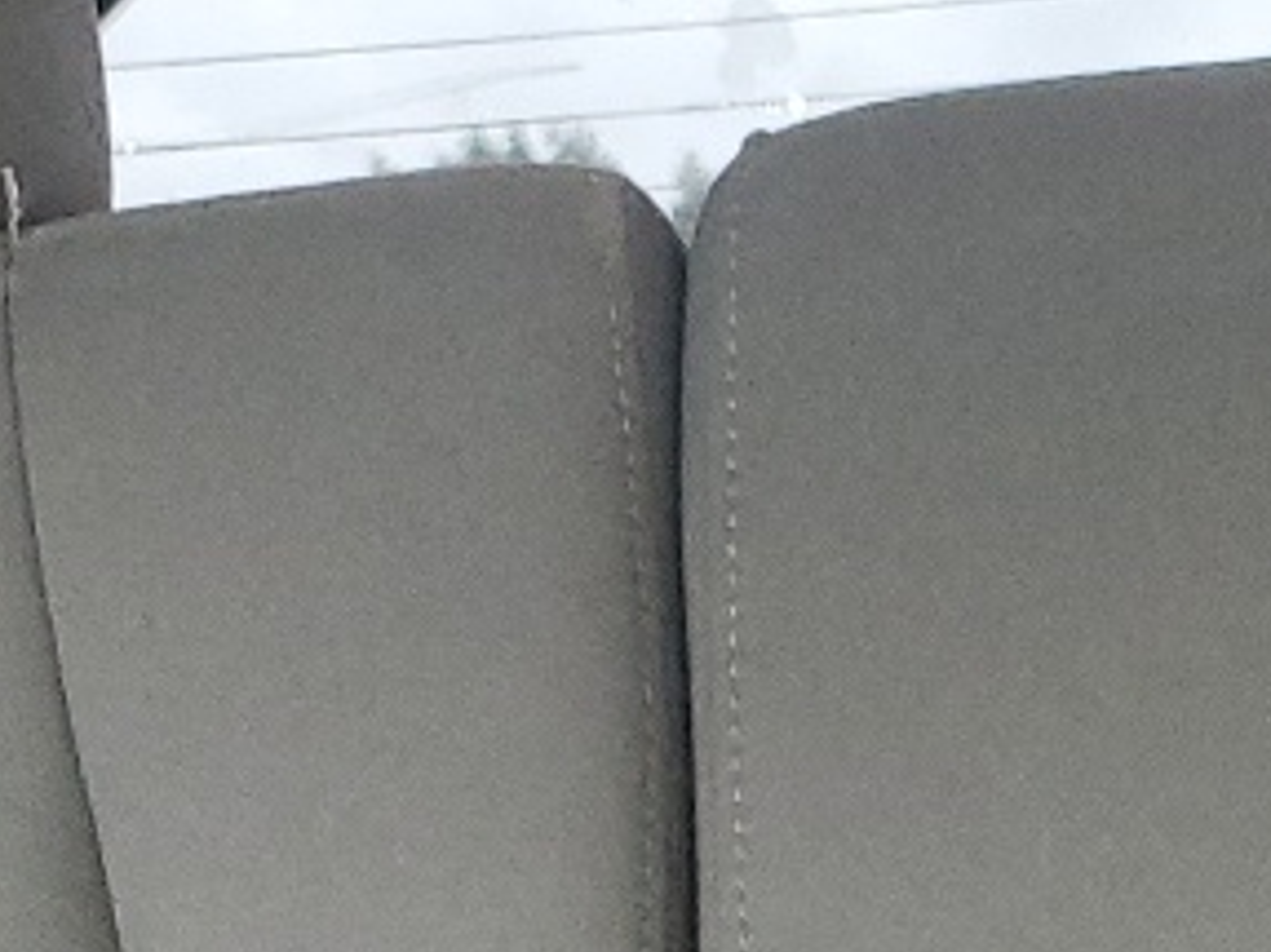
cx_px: 1621
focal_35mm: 145
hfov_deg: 13.2
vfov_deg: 9.7
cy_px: 1727
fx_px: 5322
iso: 166
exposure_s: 1/60.2
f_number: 1.5
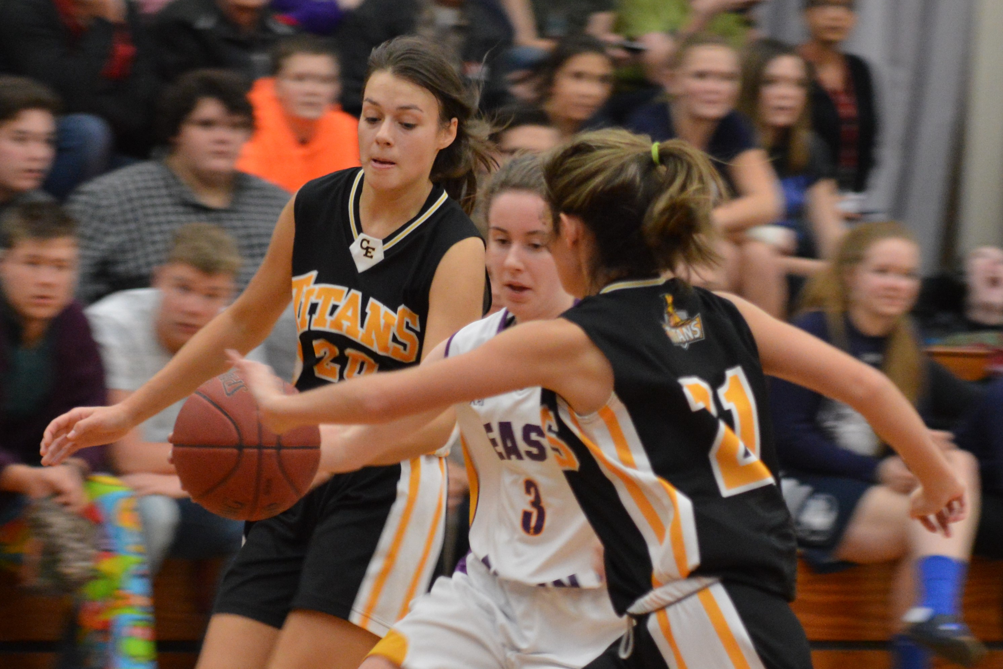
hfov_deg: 15.9
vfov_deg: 10.6
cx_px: 502
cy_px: 334
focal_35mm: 129
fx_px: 3594
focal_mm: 86
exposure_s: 1/125
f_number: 2.8
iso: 1600
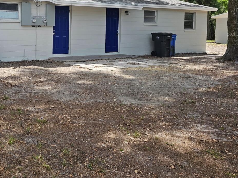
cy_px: 34
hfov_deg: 44.3
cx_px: 44
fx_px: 275
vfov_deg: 34.8
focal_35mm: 40
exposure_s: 1/310
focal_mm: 6.3
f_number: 1.7
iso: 10
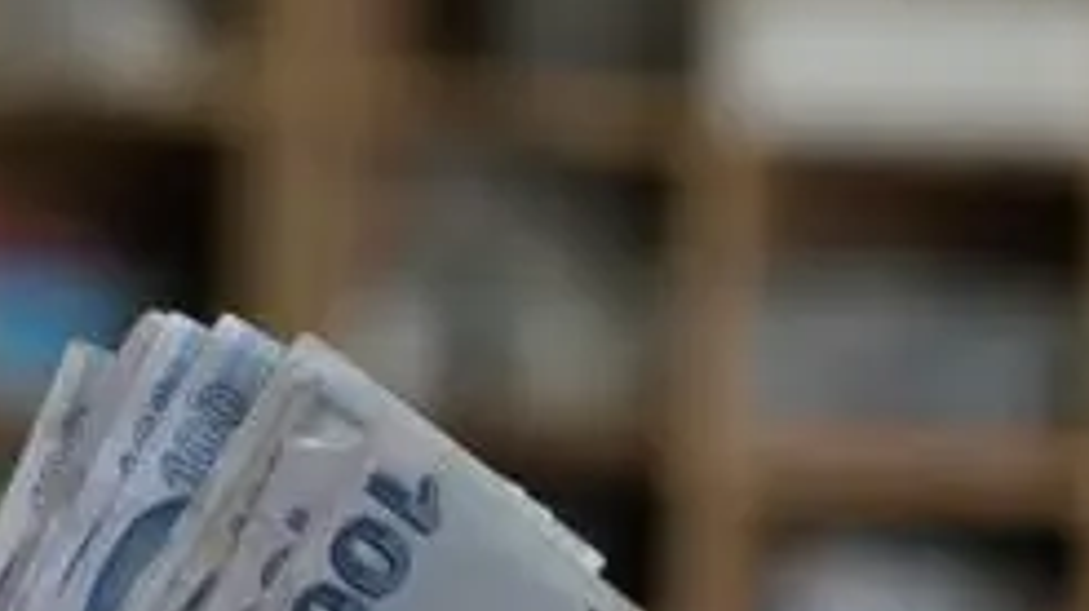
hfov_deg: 6.9
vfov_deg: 3.8
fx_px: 9090
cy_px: 1171
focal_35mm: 315
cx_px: 487
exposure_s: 1/30
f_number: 2.8
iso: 250
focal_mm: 56
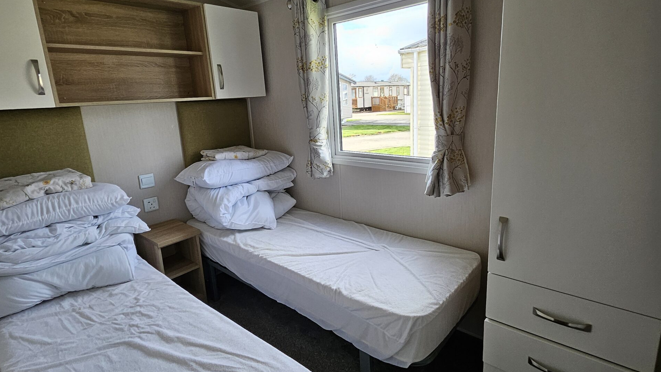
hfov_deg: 89.6
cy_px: 173
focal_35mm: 19
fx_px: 333
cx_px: 330
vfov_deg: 58.3
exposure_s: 1/100
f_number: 2.2
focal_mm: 1.74
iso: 50
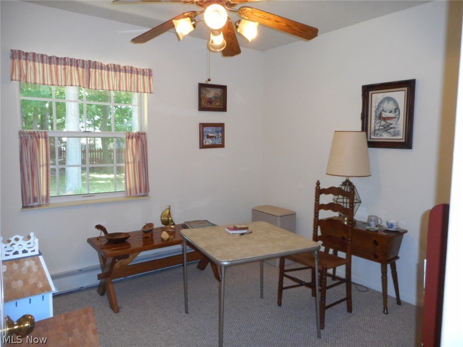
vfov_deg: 54.9
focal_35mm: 25
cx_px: 232
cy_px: 174
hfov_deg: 69.4
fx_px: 334
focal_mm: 4.5
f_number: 3.7
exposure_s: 1/25
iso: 280
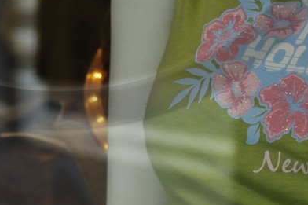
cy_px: -196
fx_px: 2617
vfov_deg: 4.4
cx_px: 59
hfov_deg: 6.7
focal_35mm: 306
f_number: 5.3
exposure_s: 1/100
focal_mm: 50
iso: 200
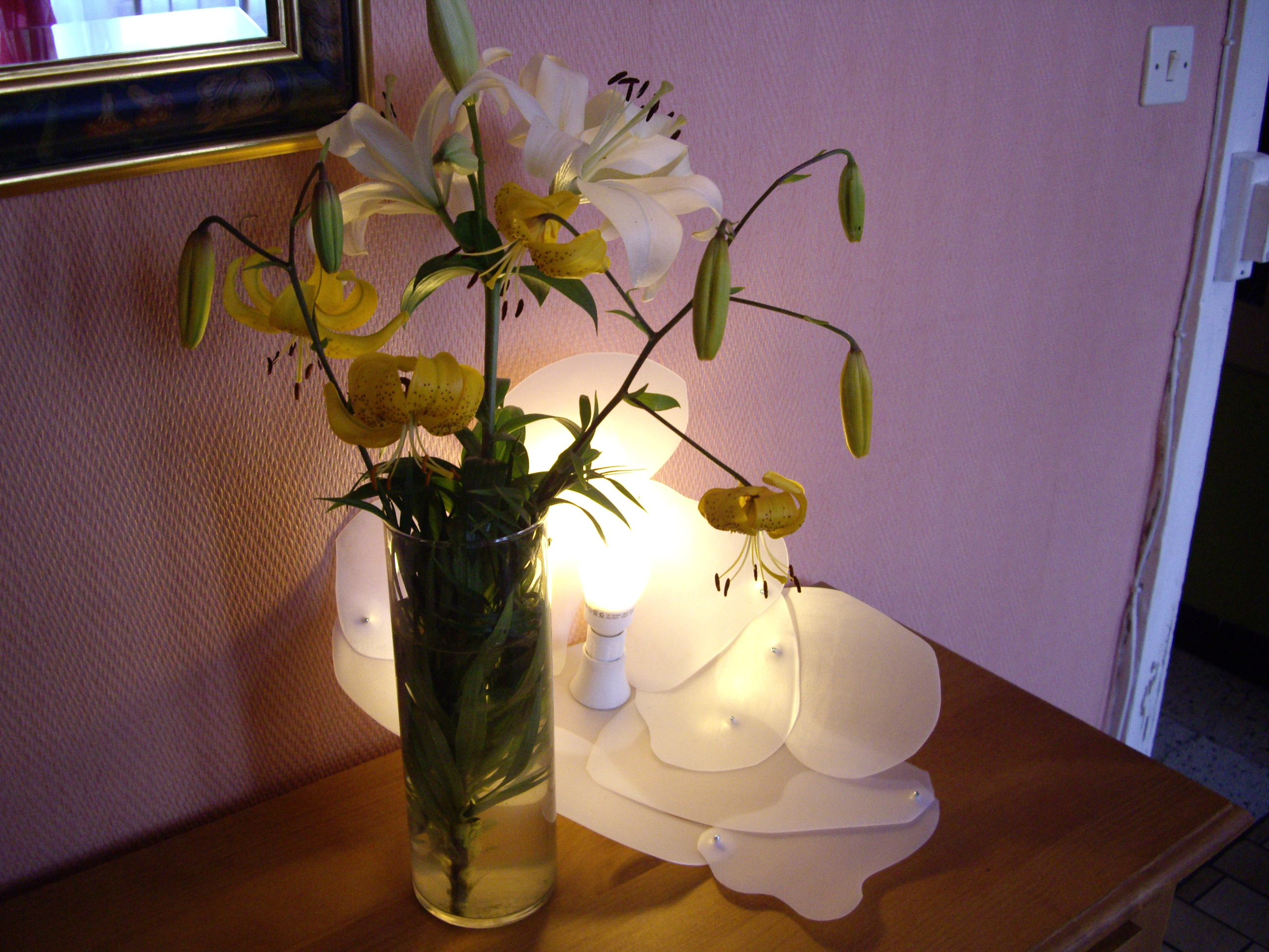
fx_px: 1393
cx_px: 634
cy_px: 476
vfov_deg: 37.7
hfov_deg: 49.0
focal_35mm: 38
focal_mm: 7.9
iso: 400
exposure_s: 1/40
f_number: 2.8
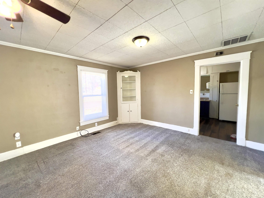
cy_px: 99
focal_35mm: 13
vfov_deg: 89.9
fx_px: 99
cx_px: 132
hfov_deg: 106.2
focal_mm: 1.57
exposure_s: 1/120
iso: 200
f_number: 1.8
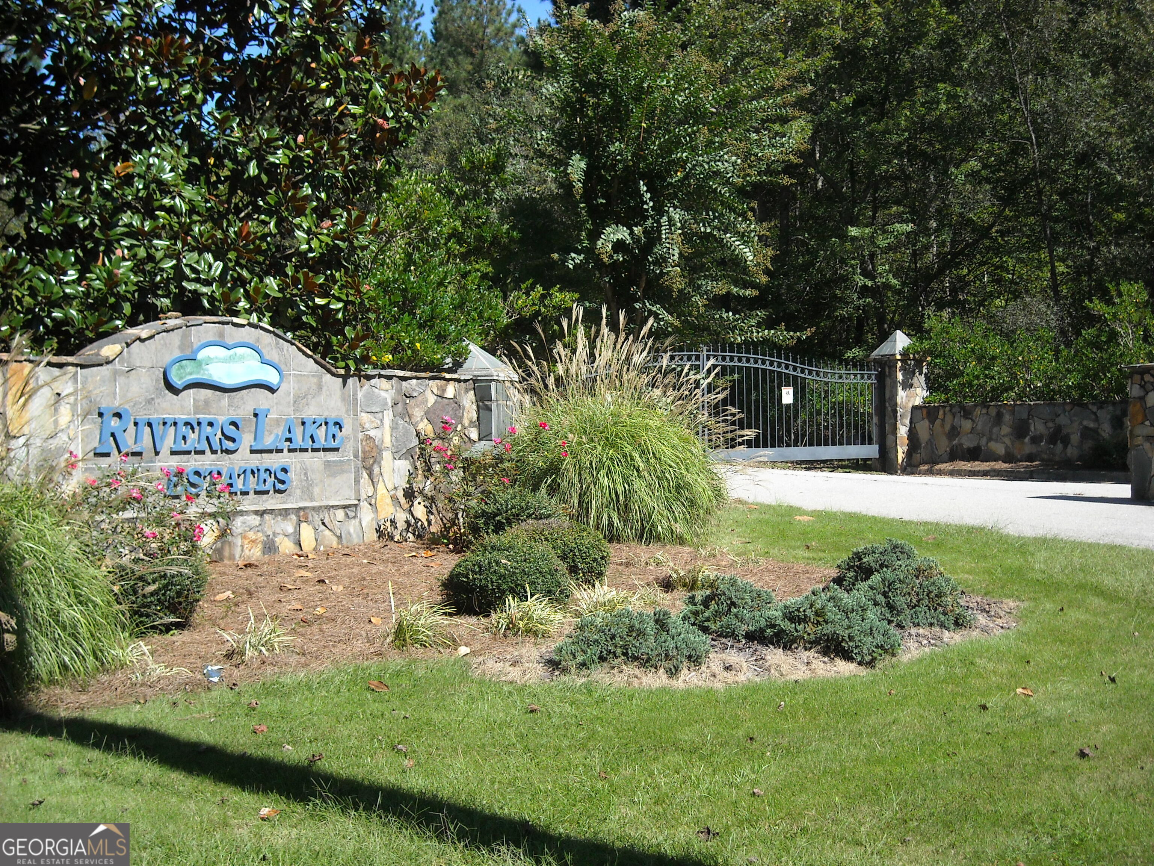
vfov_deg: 29.7
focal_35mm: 49
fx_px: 1634
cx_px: 577
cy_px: 433
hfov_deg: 38.9
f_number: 6.3
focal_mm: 7.92
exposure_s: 1/250
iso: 124
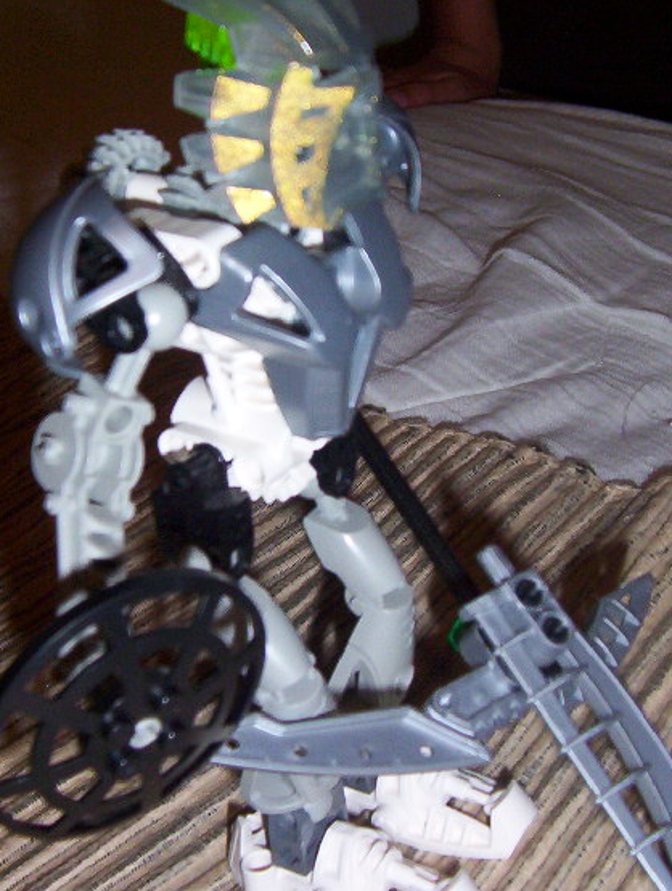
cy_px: 420
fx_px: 1367
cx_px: 302
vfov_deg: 36.1
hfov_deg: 27.6
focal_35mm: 53
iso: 140
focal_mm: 5.54
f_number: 2.76
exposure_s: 1/30
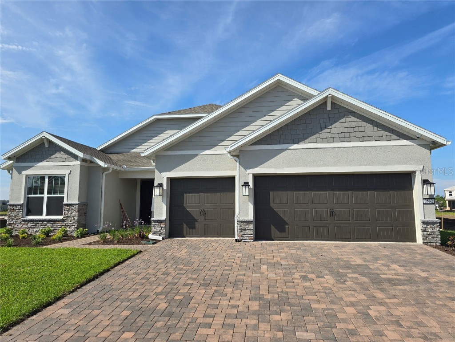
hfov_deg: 73.9
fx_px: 302
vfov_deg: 58.9
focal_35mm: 23
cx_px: 228
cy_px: 171
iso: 12
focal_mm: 6.3
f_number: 1.7
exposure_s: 1/909
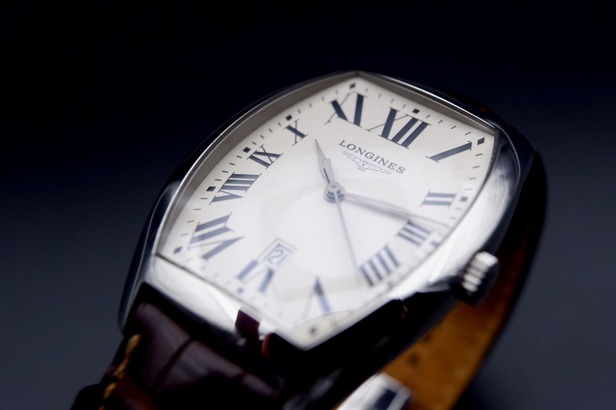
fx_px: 770
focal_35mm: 45
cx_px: 308
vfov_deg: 29.9
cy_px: 205
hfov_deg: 43.6
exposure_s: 1/4000
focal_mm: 30.2
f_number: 5.6
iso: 4000
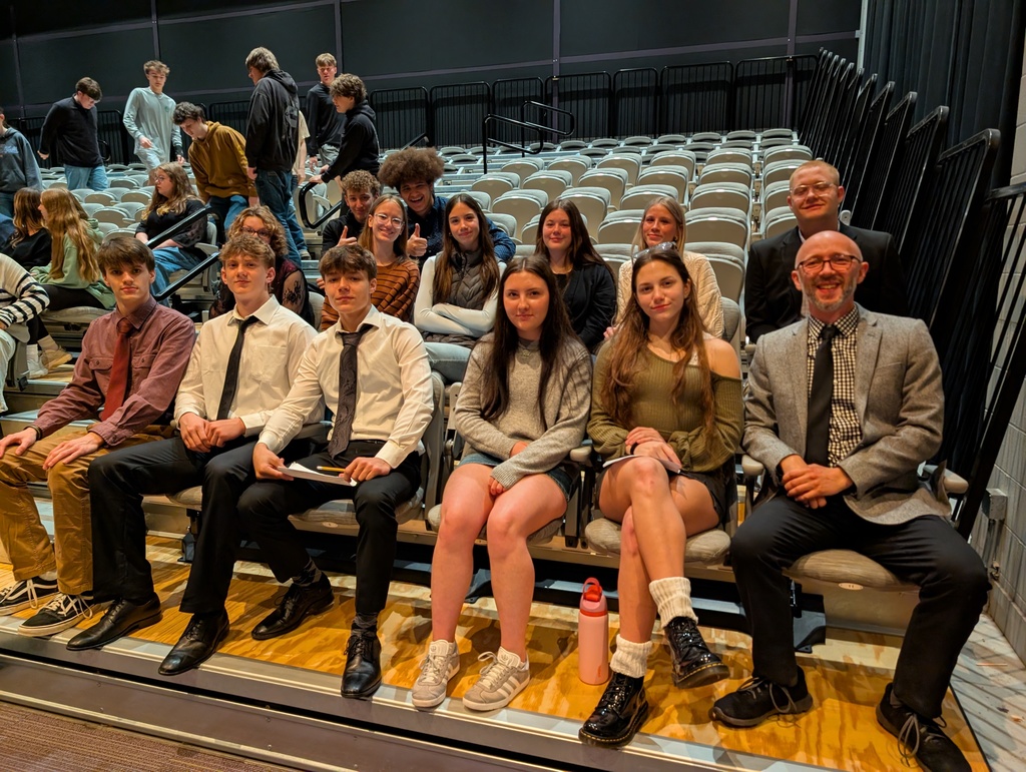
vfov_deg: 56.9
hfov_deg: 71.5
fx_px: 712
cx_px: 513
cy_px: 386
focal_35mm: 24
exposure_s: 1/83.7
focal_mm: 6.9
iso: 834
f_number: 1.68
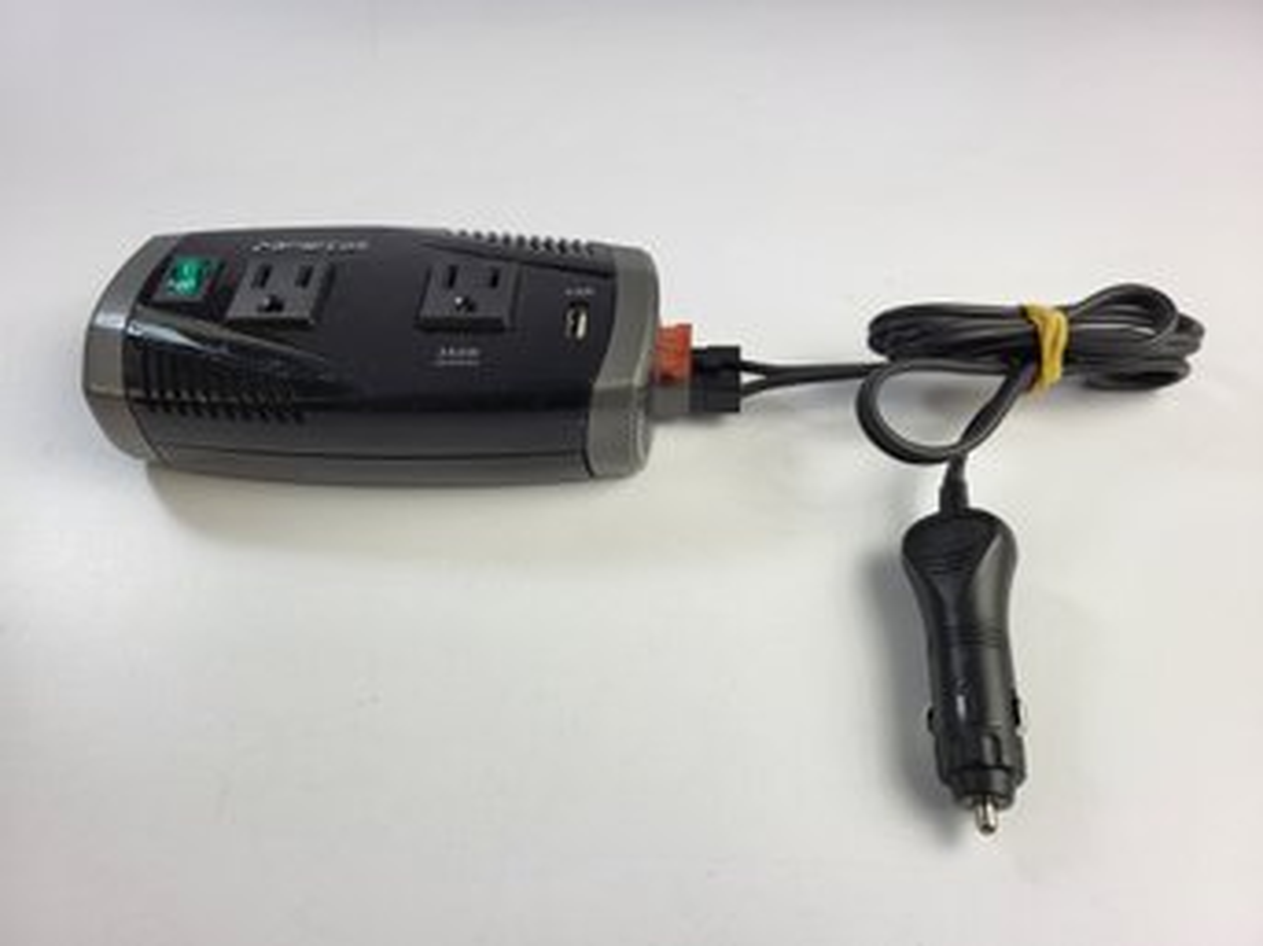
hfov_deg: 67.3
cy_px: 473
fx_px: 948
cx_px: 632
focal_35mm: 26
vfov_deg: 53.0
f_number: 1.8
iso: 40
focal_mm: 5.4
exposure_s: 1/372
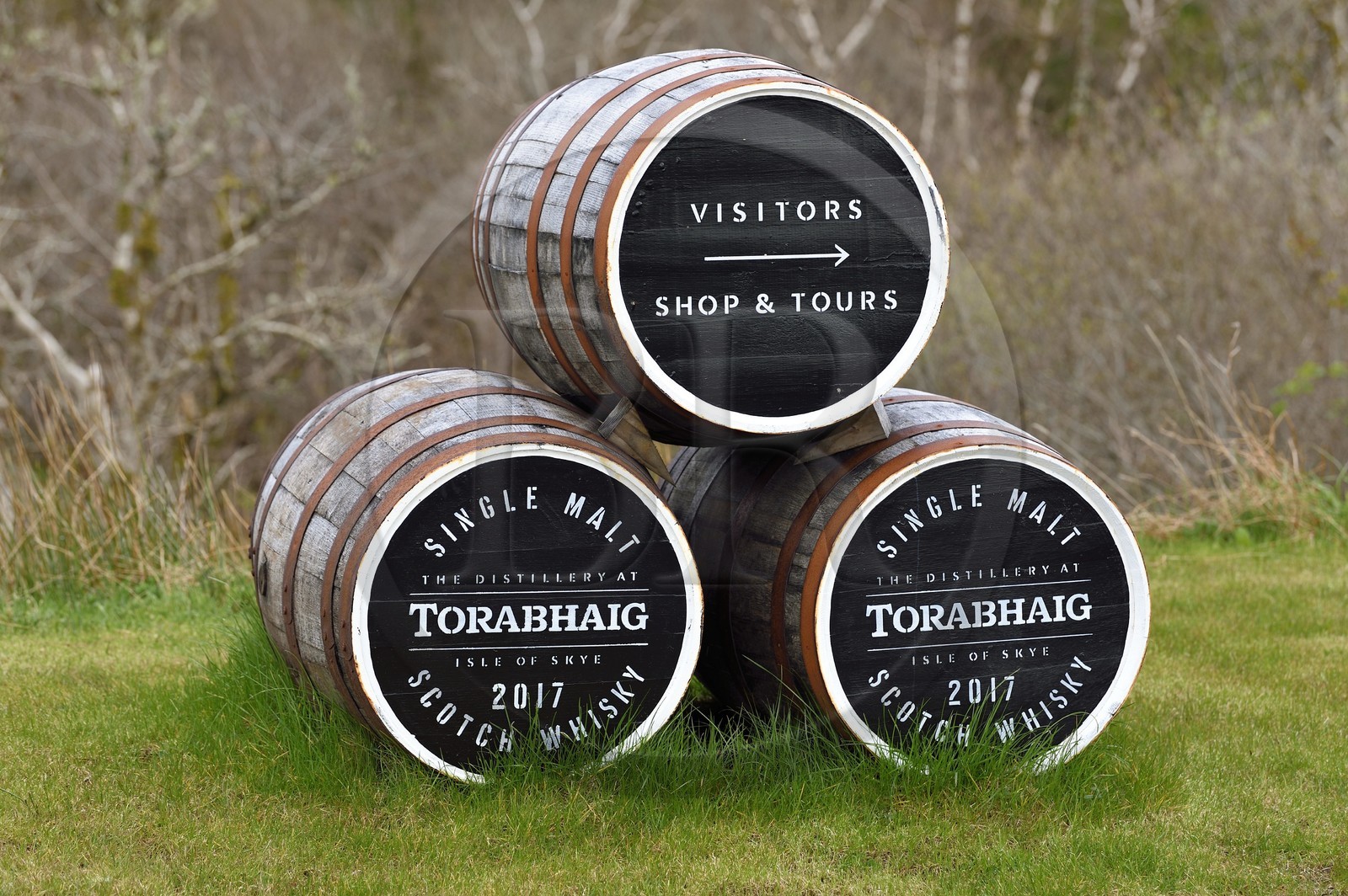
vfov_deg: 11.4
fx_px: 4490
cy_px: 448
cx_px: 674
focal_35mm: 120
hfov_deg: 17.1
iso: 200
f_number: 5.6
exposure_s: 1/250
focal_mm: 120
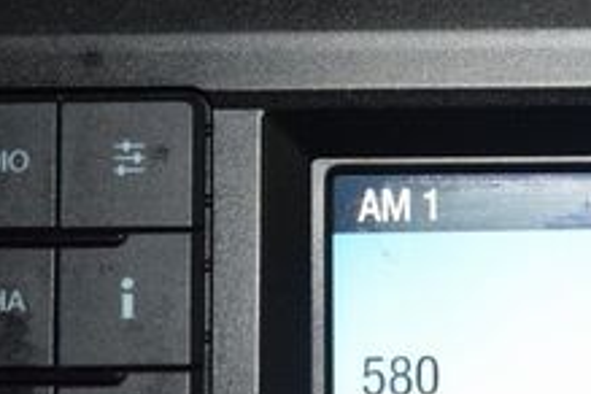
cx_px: 615
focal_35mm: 307
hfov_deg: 6.7
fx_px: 5040
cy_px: -53
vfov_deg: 4.5
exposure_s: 1/60
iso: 1000
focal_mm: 70
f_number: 4.5
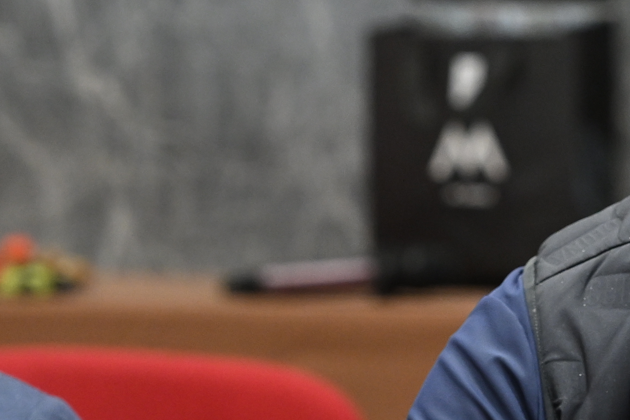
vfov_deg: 2.8
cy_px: 322
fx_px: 8523
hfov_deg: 4.2
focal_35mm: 487
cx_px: 764
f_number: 4
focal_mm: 110
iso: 1250
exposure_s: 1/125
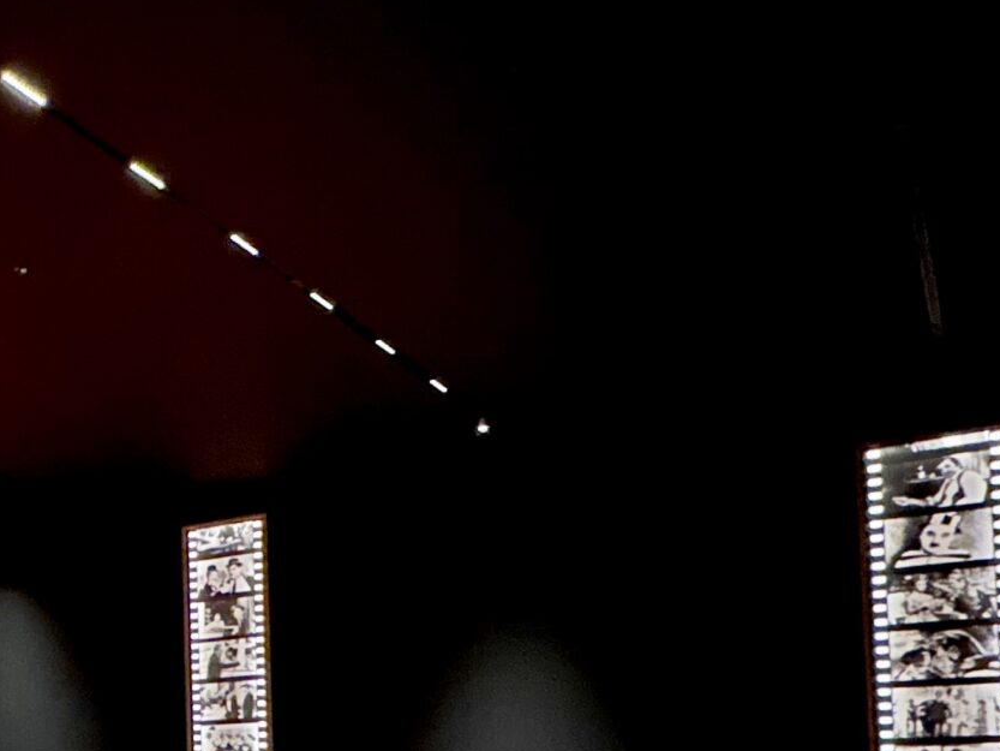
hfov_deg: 31.7
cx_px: -348
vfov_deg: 30.8
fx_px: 1242
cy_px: 776
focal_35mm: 43
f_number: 2.2
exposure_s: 1/8
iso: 1250
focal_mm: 2.22
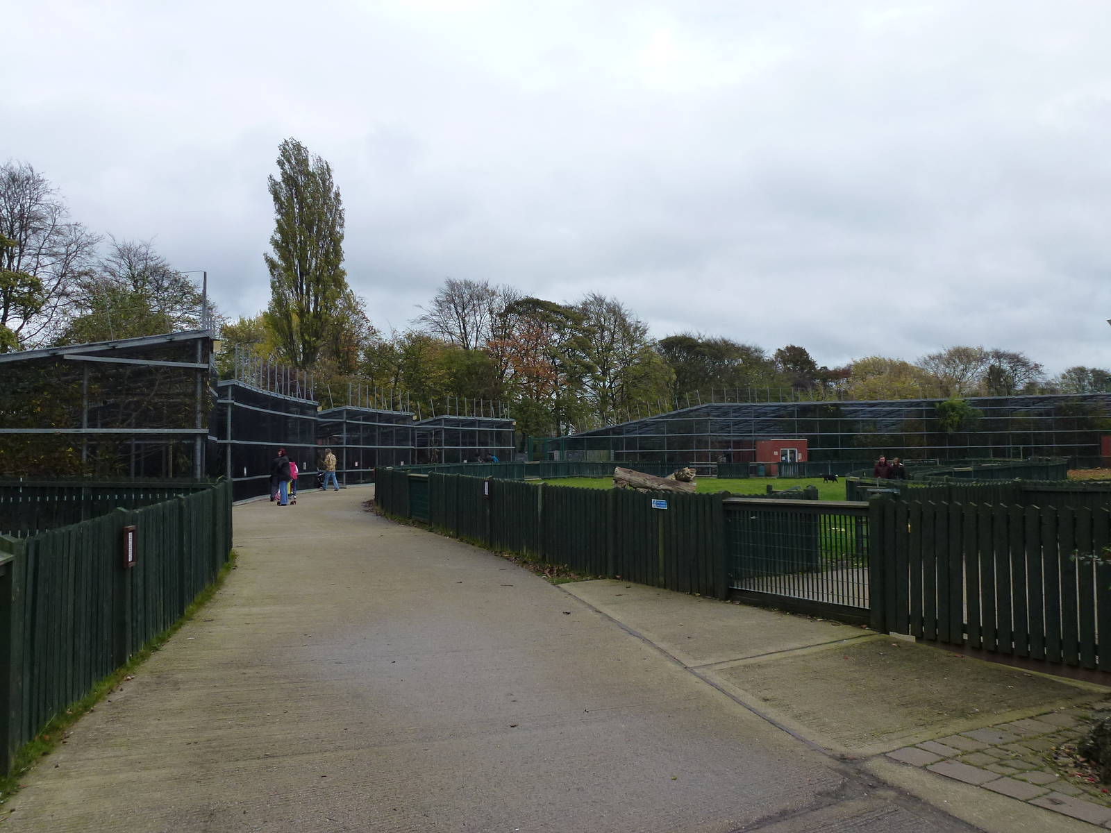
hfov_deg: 67.3
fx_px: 834
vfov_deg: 53.1
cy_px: 416
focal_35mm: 26
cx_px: 556
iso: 160
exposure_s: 1/320
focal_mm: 4.7
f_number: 4
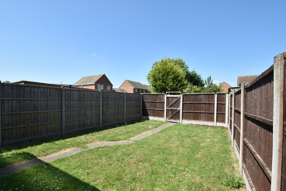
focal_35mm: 17
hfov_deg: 92.4
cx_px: 143
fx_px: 137
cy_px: 96
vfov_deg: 69.7
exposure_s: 1/250
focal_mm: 11.5
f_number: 8
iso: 140
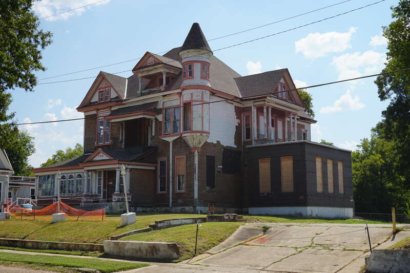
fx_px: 529
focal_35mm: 46
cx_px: 205
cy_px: 136
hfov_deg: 42.3
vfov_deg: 28.9
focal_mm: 31
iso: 100
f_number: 11
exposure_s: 1/200
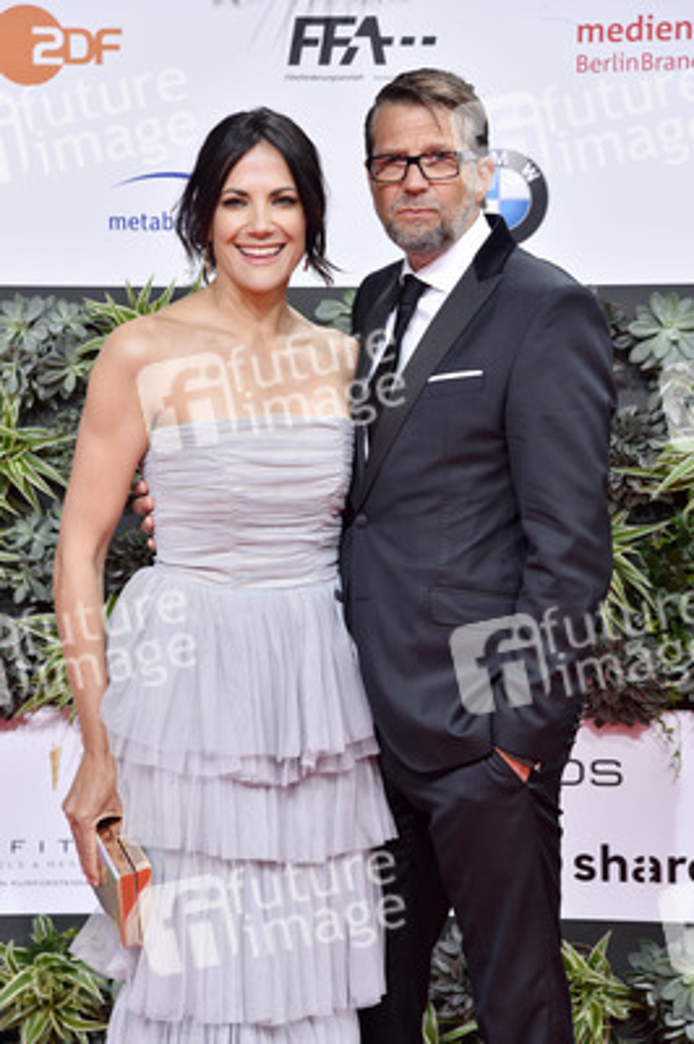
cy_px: 522
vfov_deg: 17.1
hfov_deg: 11.4
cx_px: 347
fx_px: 3476
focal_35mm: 120
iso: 400
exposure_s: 1/160
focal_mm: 120
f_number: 6.3
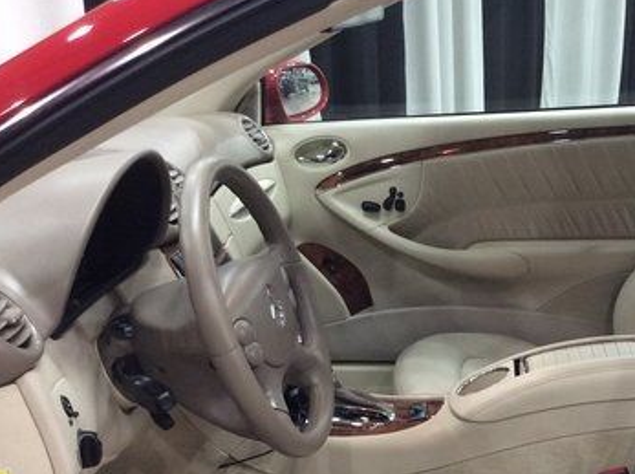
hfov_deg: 31.8
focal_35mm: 59
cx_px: 522
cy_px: 399
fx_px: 1080
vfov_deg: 24.2
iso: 80
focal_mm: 3.3
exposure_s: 1/25
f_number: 2.4
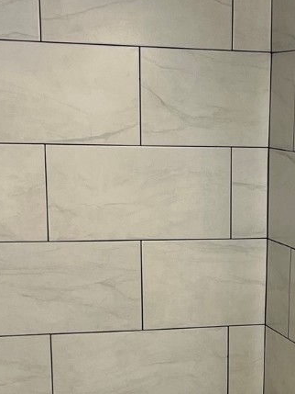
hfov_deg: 15.6
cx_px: 288
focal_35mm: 93
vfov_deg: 20.5
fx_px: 1056
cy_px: 387
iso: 80
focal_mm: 5.1
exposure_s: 1/120
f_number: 1.6
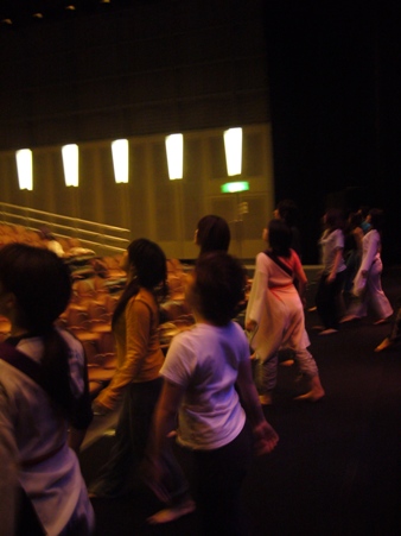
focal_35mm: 35
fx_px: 541
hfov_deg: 40.7
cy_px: 268
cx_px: 200
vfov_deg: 52.6
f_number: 2.8
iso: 200
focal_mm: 5.8
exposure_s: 1/8
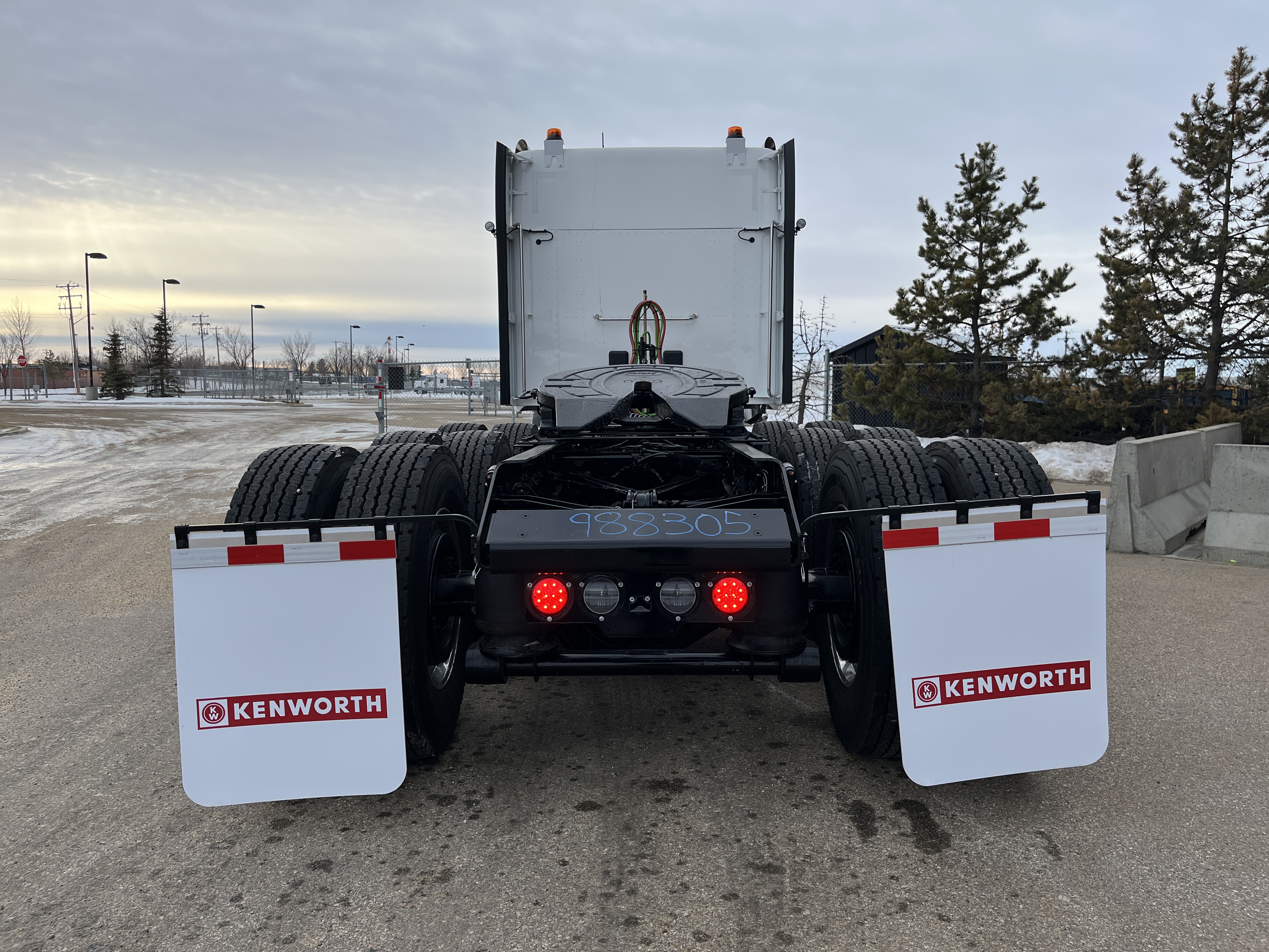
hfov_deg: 67.3
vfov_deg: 53.1
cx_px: 634
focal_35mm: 26
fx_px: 953
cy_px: 476
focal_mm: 5.1
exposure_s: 1/1748
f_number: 1.6
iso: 50
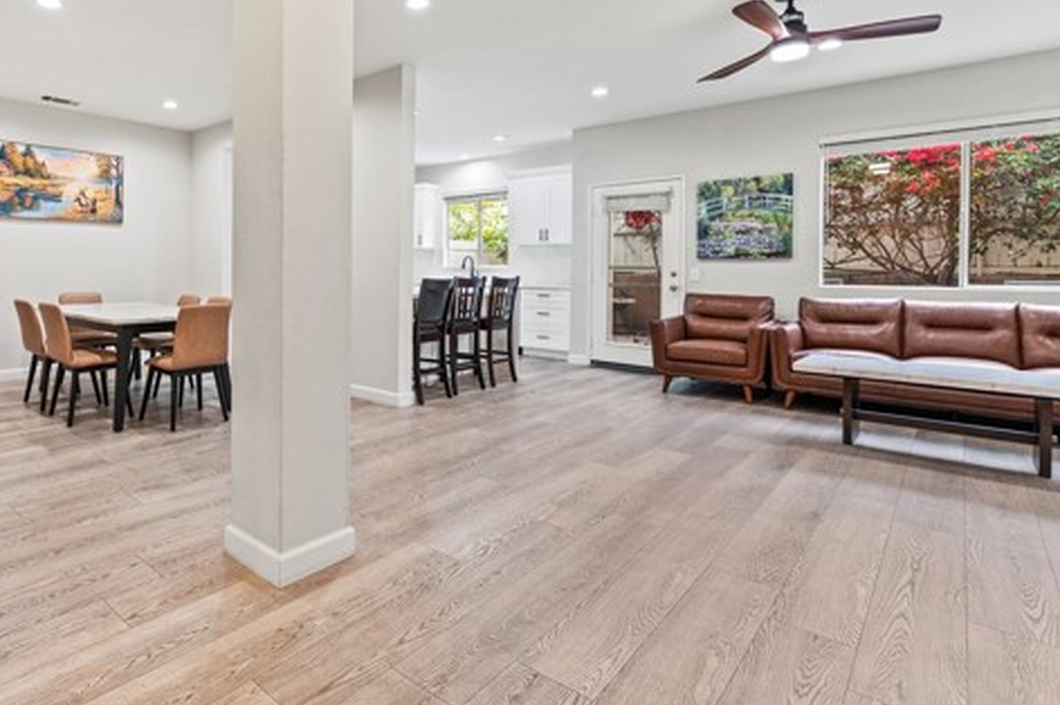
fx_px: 559
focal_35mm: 19
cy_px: 287
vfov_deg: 64.0
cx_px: 357
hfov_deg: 84.1
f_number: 6.3
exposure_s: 1/2
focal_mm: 14
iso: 200
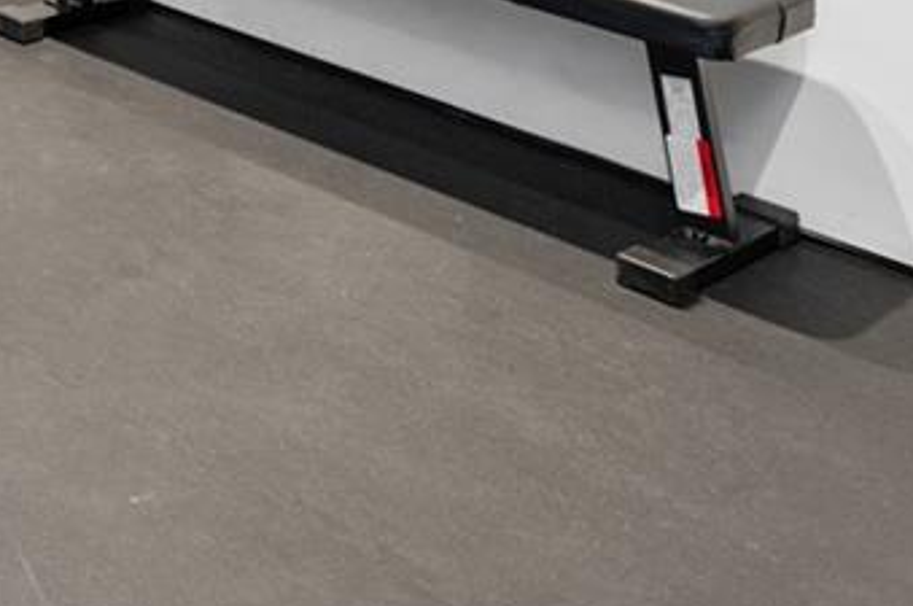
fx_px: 1671
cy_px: -640
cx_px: -711
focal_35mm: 66
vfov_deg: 15.8
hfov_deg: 21.1
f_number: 5
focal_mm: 14
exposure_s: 1/6
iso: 200
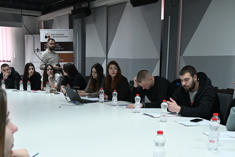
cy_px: 107
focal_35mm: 45
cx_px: 105
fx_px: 294
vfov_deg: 29.6
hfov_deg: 43.5
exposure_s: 1/125
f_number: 3.5
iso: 900
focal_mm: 18
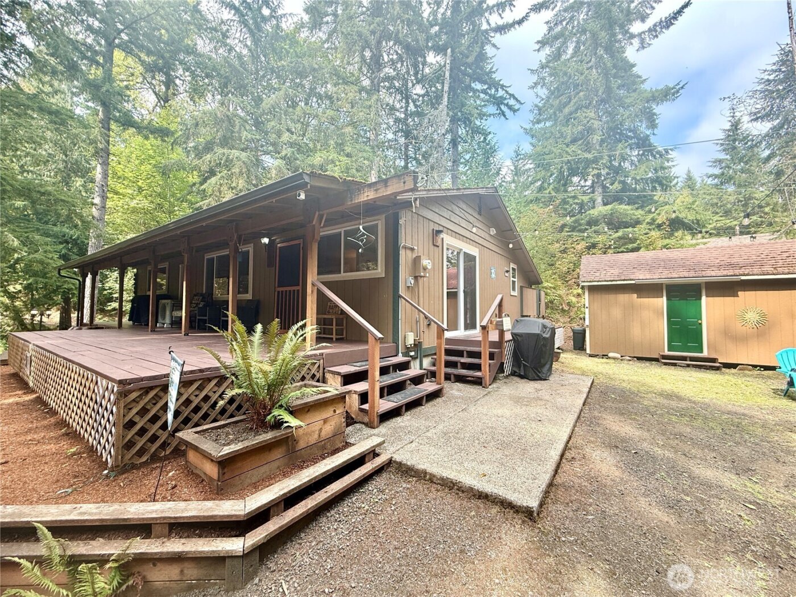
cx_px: 398
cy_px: 298
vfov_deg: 85.7
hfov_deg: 102.1
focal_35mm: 14
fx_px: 322
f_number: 2.2
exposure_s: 1/118
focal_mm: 2.22
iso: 64
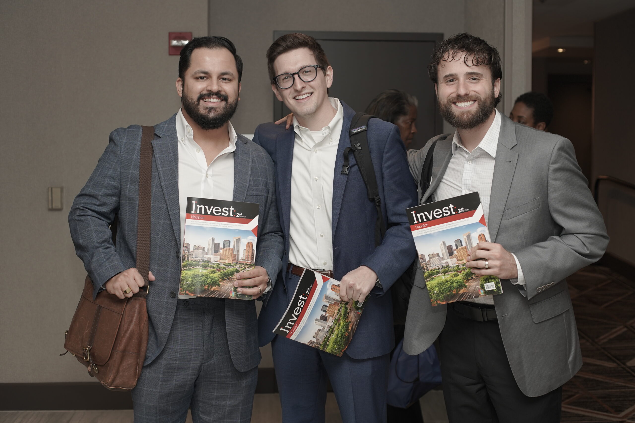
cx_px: 318
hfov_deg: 39.6
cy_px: 212
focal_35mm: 50
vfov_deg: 27.0
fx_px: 882
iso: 400
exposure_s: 1/200
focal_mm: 50
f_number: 4
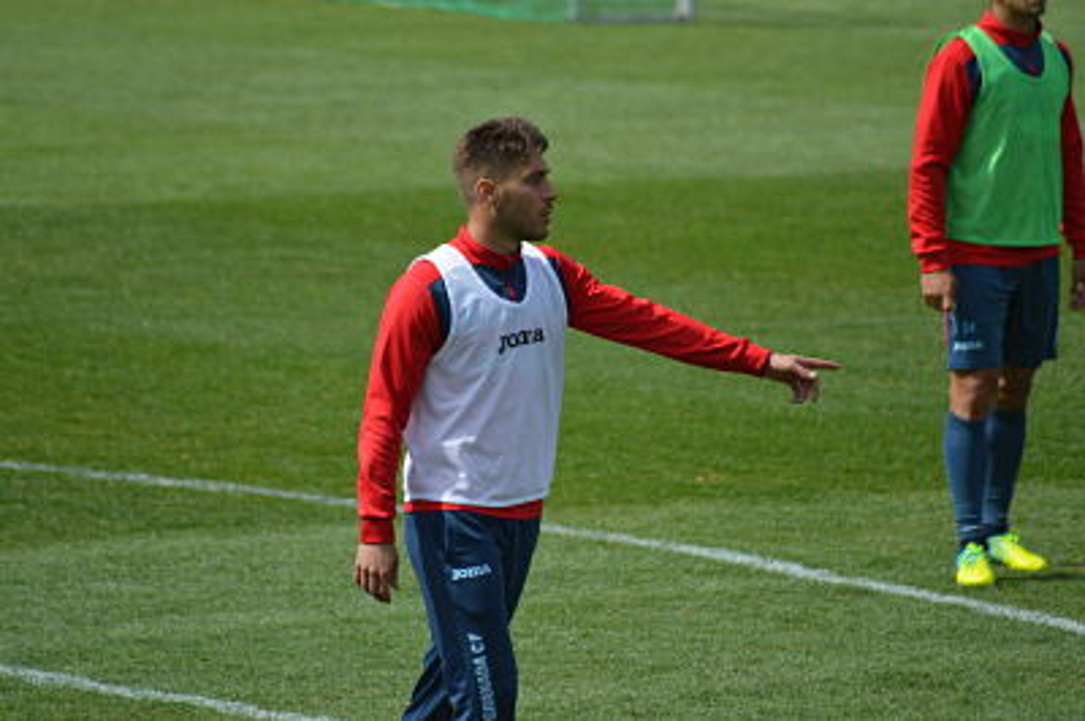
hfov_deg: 4.6
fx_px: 13551
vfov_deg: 3.0
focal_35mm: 450
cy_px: 360
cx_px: 542
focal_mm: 300
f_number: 5.6
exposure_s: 1/2000
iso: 360
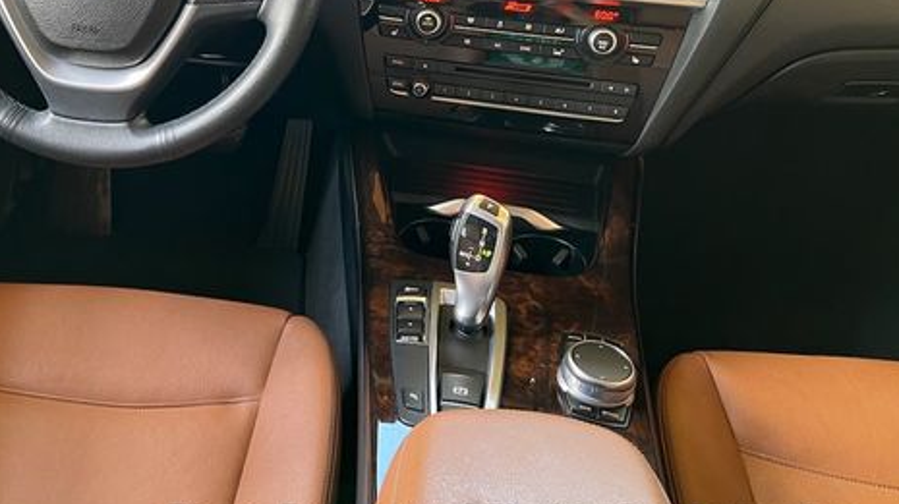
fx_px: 929
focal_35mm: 39
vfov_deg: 29.7
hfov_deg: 50.7
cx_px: 304
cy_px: 98
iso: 160
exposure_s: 1/60
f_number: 1.5
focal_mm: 5.7
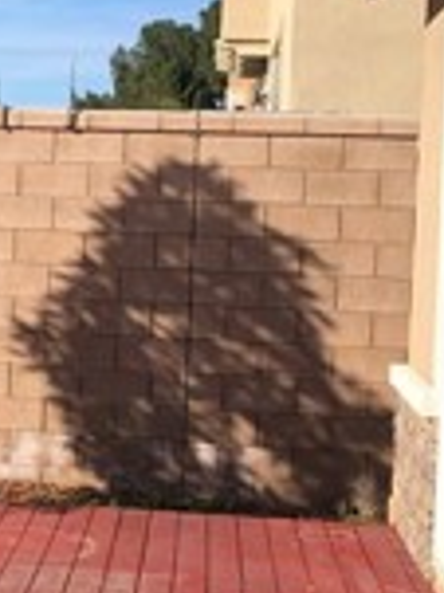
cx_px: -251
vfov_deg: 16.6
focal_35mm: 119
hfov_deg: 11.8
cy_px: 259
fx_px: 2038
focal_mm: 4
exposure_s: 1/2315
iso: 25
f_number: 1.8
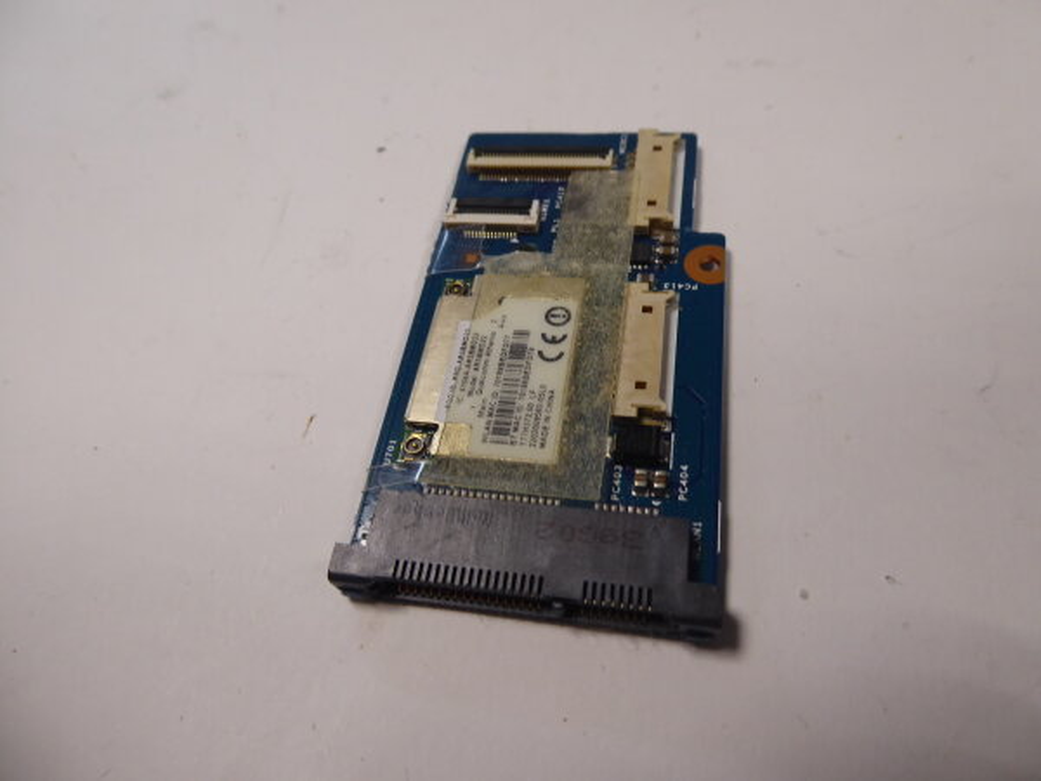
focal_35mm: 25
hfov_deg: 69.4
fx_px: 752
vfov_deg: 54.9
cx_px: 520
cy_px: 390
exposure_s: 1/60
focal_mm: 4.3
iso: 200
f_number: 3.3
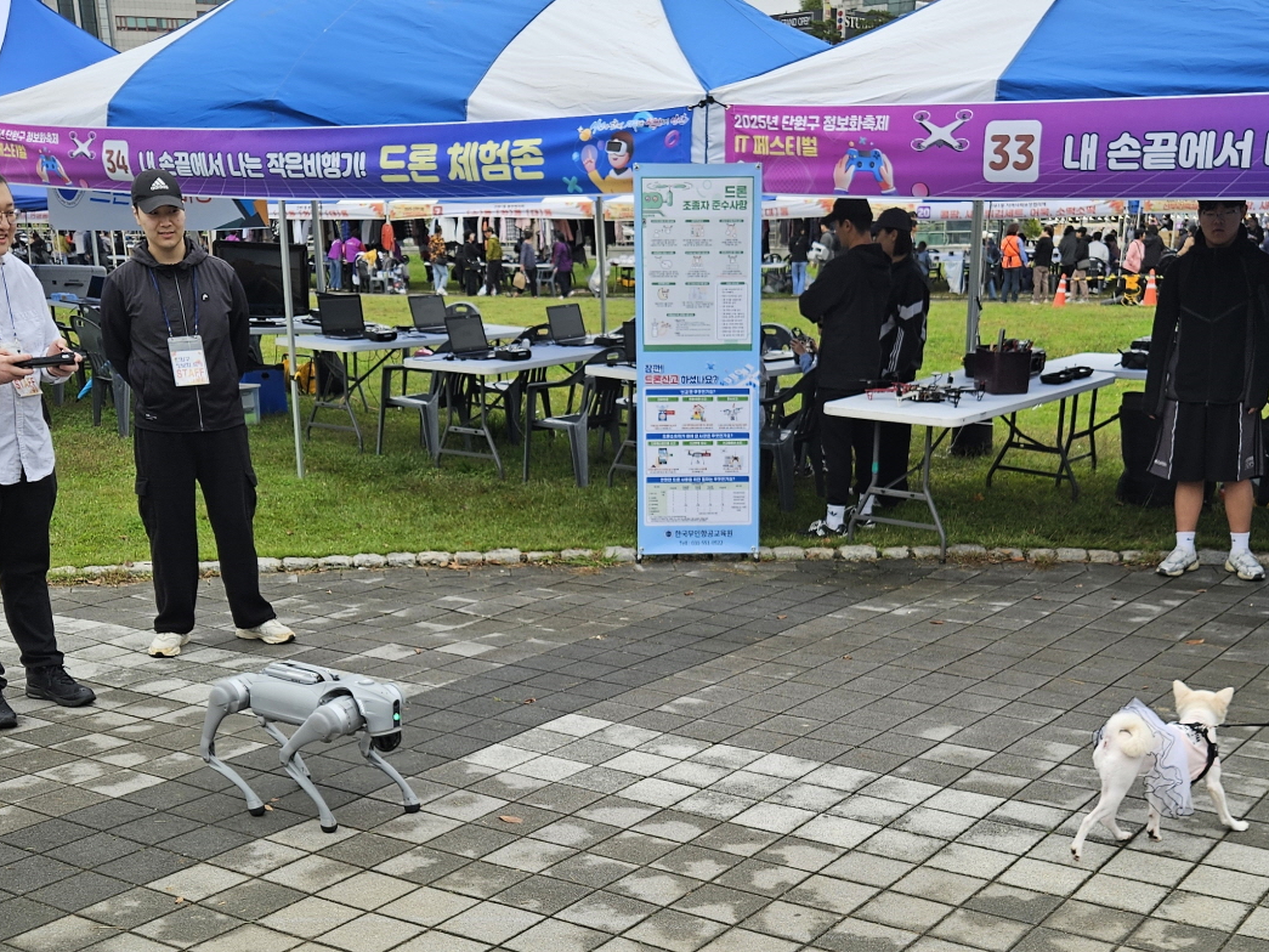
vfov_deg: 31.9
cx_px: 667
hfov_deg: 42.9
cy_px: 775
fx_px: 1613
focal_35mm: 44
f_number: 1.8
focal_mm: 5.4
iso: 25
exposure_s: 1/419
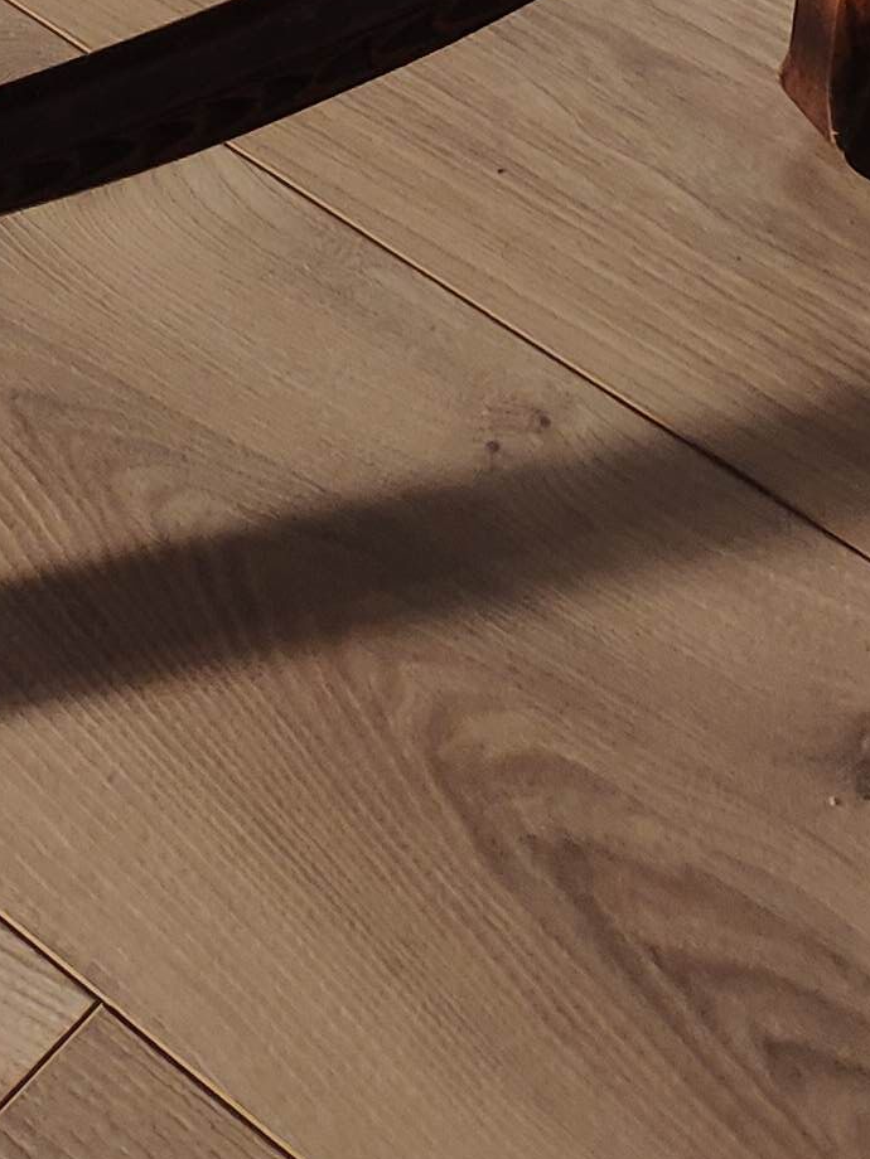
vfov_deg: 15.6
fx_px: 3083
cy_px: -1324
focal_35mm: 92
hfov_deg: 15.9
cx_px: 160
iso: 284
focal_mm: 4.22
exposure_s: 1/100
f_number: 1.8
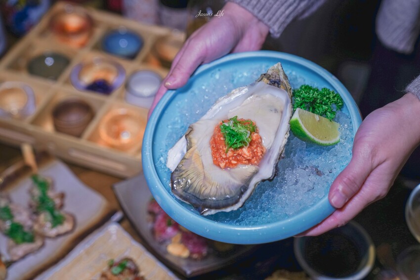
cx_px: 210
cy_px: 140
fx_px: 618
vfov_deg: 25.5
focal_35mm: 53
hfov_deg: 37.5
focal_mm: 53
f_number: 2.8
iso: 125
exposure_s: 1/60
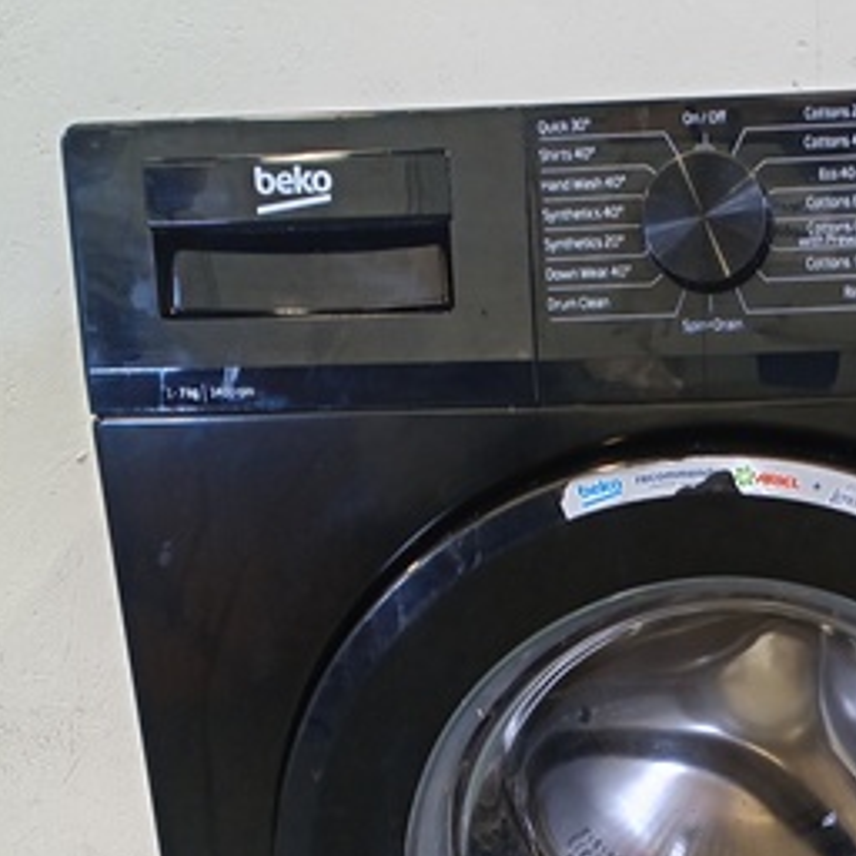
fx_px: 1567
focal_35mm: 56
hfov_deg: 29.6
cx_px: 732
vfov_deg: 29.6
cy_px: 729
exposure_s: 1/25
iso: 508
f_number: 1.8
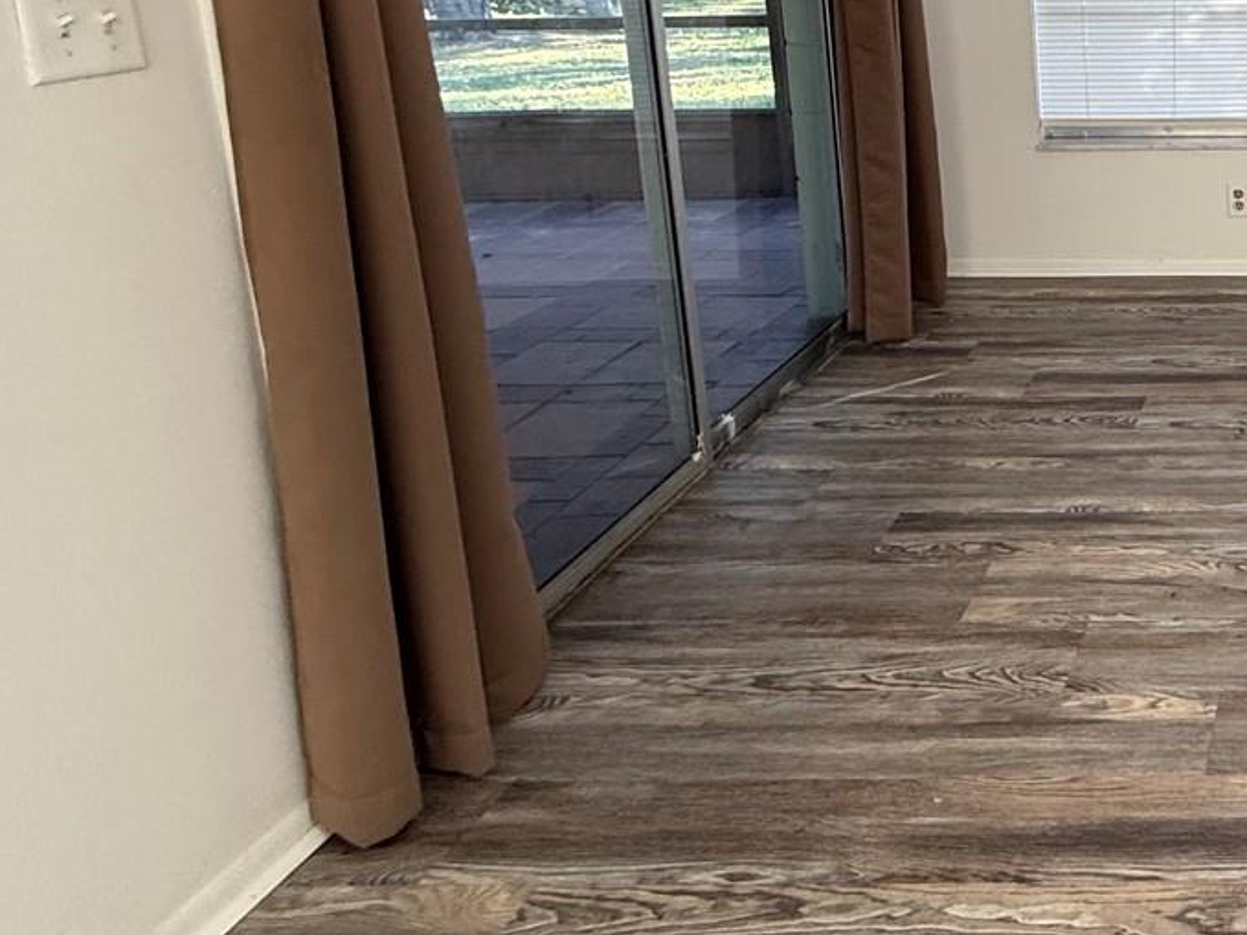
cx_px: 1379
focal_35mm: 33
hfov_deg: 42.9
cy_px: 86
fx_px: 1189
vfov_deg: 39.7
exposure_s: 1/120
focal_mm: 2.22
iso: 160
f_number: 2.2
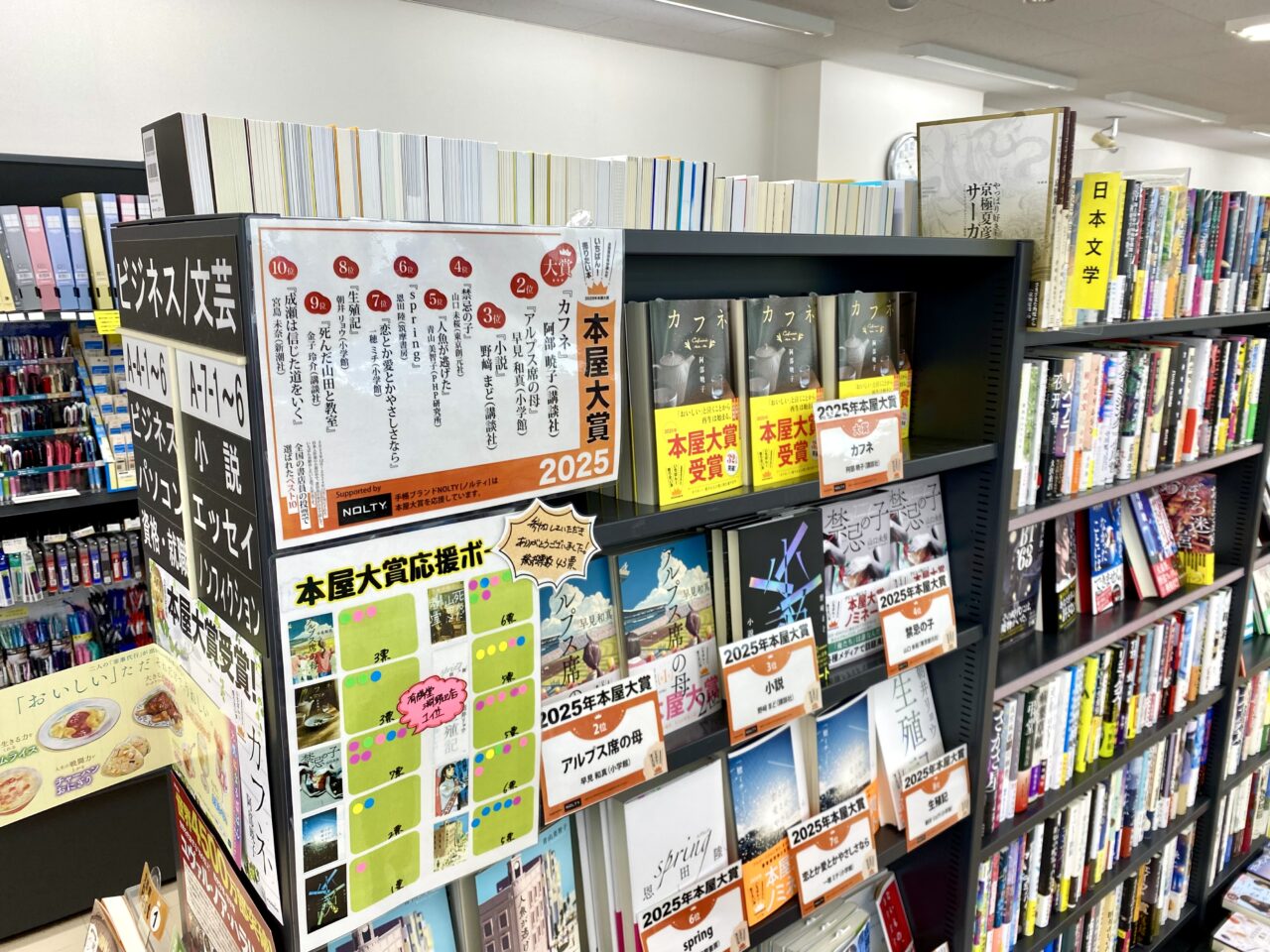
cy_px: 476
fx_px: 954
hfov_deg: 67.3
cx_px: 635
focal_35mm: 26
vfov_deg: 53.1
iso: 50
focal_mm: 4.25
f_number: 1.8
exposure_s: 1/100
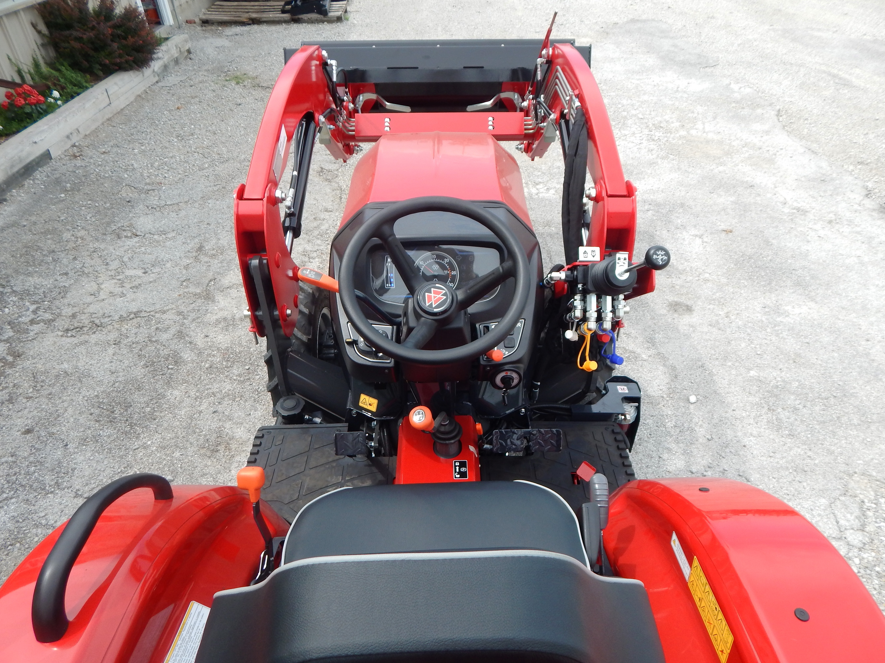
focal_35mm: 23
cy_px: 328
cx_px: 451
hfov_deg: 73.9
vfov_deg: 58.9
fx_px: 588
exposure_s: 1/640
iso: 125
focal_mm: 4
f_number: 3
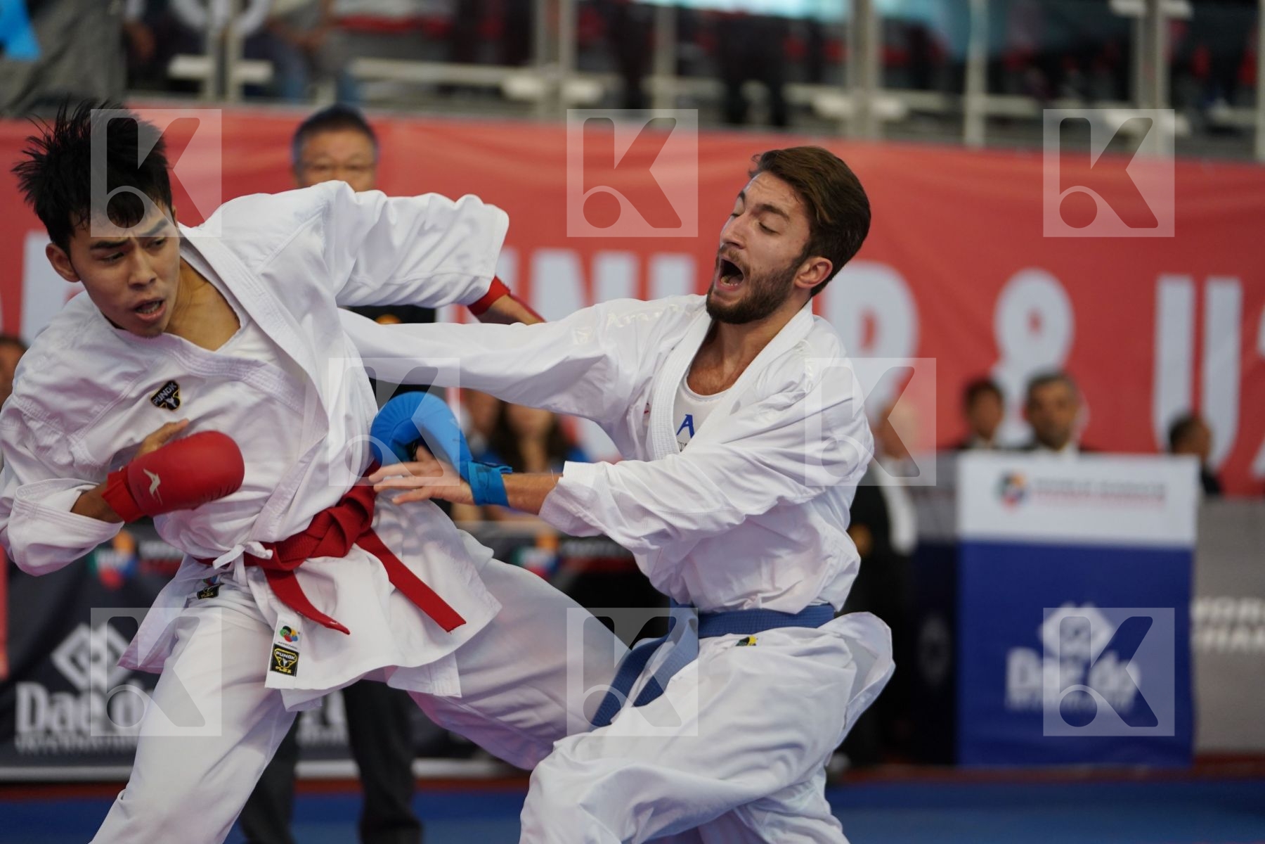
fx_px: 4638
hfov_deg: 15.5
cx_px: 632
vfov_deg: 10.4
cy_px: 422
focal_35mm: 132
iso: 1600
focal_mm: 132
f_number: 2.8
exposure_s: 1/1000
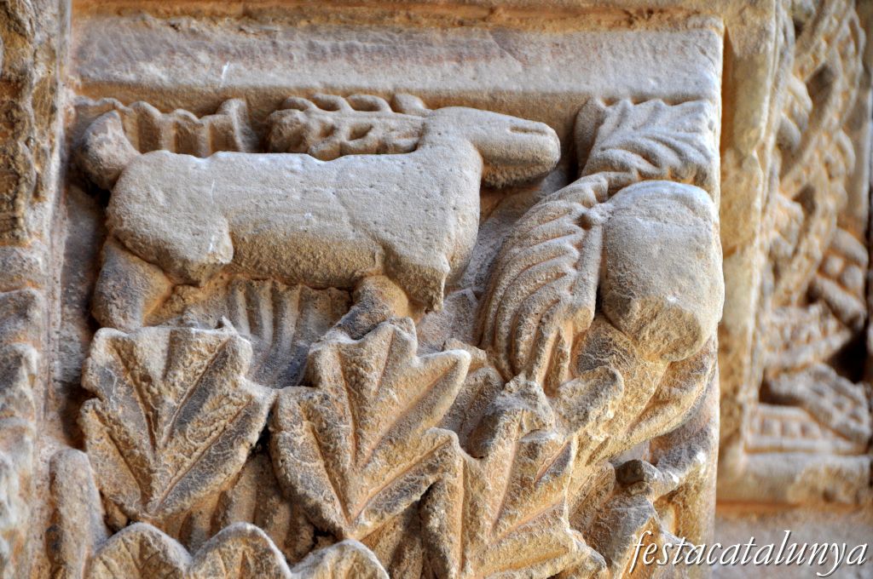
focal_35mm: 300
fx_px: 7266
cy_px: 290
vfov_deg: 4.6
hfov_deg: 6.9
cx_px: 436
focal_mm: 200
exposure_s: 1/250
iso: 500
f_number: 5.6
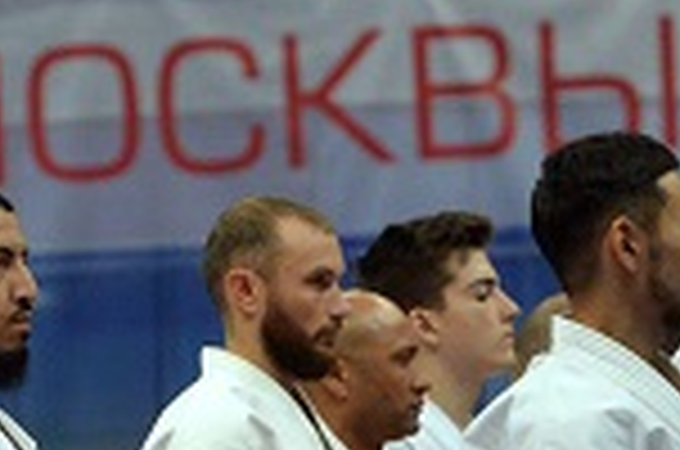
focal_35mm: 744
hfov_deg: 2.8
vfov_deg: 1.8
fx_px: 14024
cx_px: 531
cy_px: 742
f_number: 4.5
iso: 3200
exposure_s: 1/1250
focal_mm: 140
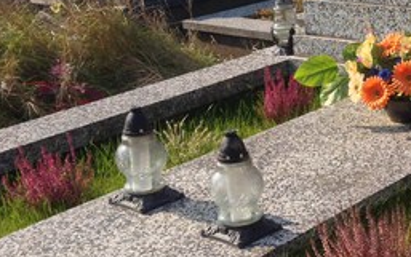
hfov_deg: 22.9
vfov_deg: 15.0
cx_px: 405
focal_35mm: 87
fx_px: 975
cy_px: 117
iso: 50
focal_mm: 4.12
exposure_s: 1/1130
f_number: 2.4
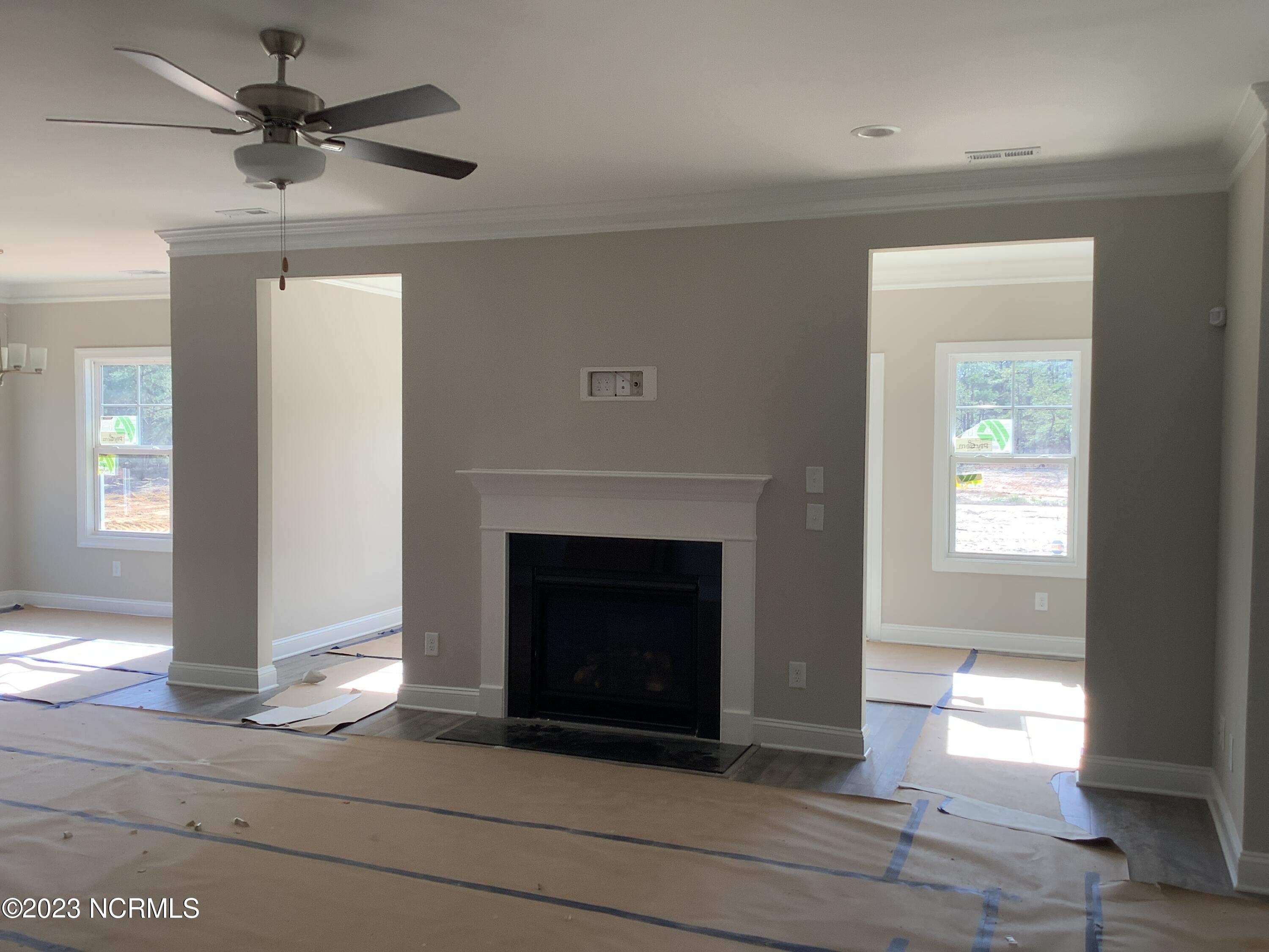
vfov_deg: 45.4
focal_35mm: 31
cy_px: 476
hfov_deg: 58.4
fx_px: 1136
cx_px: 634
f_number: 2.4
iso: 40
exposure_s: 1/120
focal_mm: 3.3
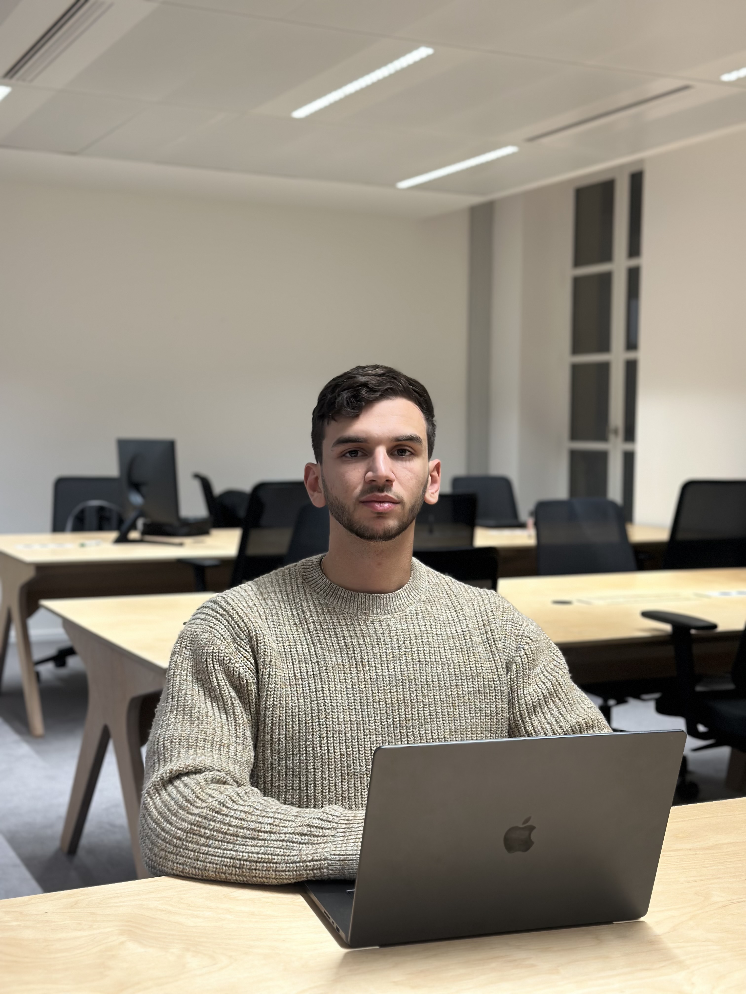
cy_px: 497
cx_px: 373
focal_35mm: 48
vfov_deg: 39.7
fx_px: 1379
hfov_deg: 30.3
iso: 125
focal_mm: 6.86
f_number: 1.78
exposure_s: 1/50
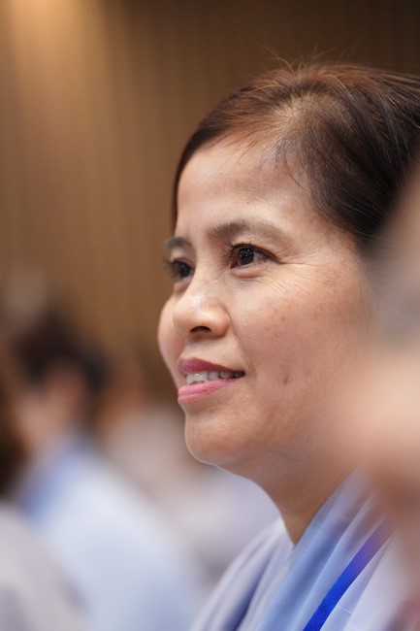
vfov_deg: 13.7
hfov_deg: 9.1
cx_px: 210
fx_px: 2626
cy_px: 316
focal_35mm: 150
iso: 6400
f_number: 2.8
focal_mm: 150
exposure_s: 1/320
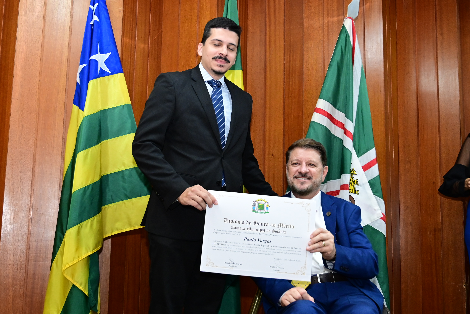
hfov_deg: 45.4
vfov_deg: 31.2
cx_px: 235
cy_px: 157
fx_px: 562
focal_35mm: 43
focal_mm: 29
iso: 3200
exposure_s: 1/125
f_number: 4
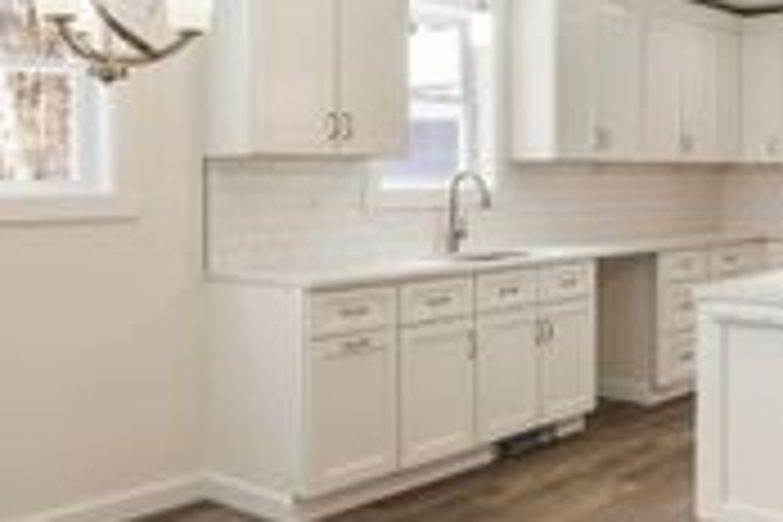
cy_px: 173
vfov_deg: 30.9
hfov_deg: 45.0
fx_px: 935
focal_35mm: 43
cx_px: 500
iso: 100
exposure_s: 1/13
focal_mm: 10
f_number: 8
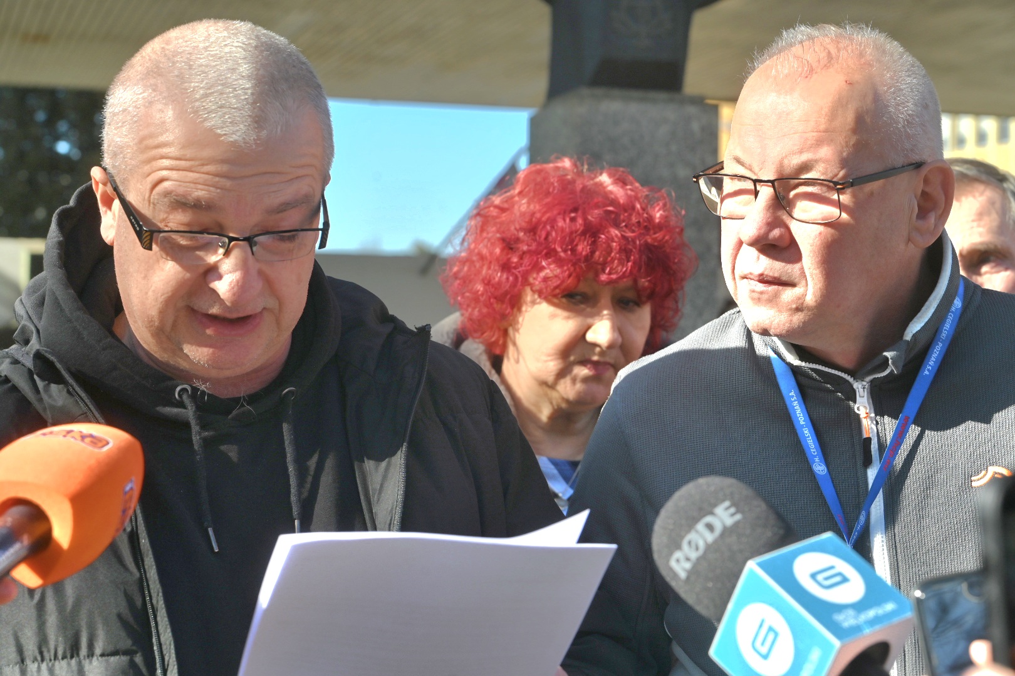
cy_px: 338
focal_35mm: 70
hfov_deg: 28.8
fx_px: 1973
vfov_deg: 19.5
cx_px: 508
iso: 100
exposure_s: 1/400
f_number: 7.1
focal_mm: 70
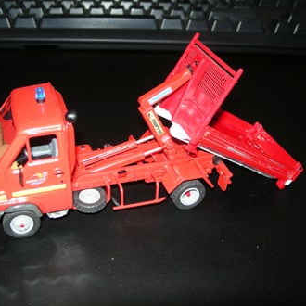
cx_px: 137
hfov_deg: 40.0
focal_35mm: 42
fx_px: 420
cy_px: 154
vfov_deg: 40.0
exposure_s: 1/60
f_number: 2.8
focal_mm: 5.7
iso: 64
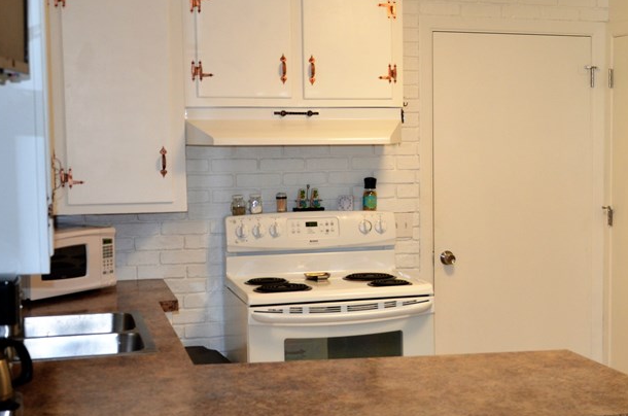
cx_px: 518
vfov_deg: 20.3
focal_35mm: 67
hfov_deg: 29.4
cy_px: 213
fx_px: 1164
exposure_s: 1/60
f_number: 4
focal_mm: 25
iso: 500
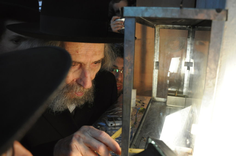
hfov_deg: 67.4
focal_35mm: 27
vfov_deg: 47.8
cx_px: 118
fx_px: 177
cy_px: 78
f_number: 5
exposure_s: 1/100
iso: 800
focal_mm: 18
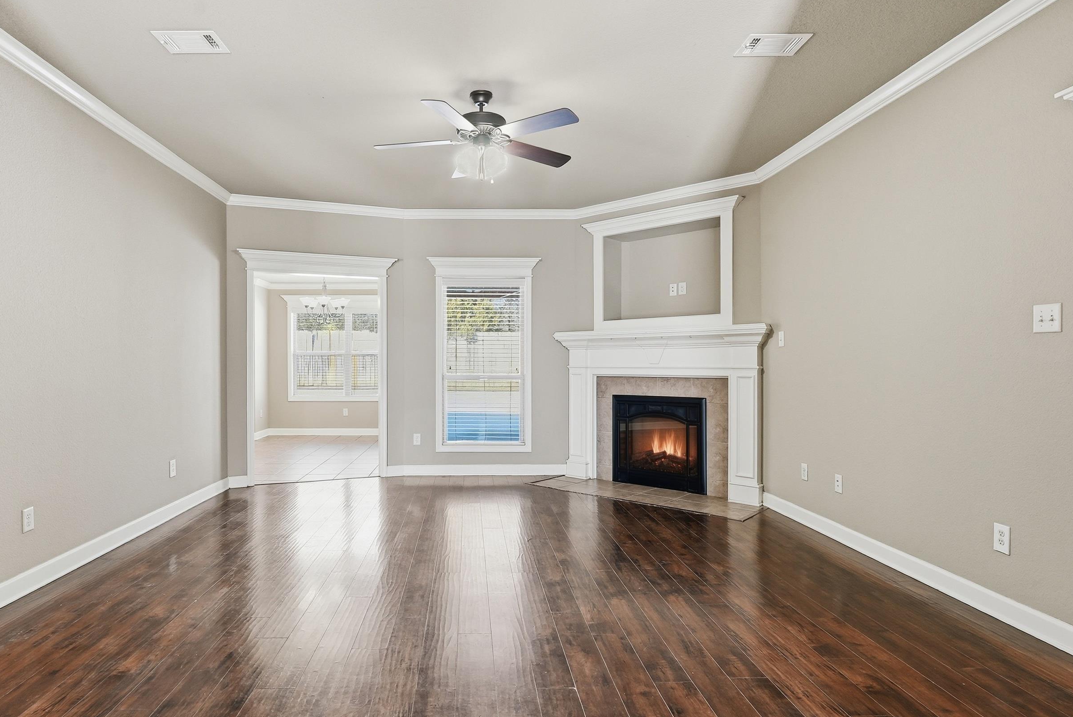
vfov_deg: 62.0
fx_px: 596
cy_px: 372
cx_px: 476
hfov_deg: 83.6
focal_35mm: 20
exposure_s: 1/40
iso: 250
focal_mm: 16
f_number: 9
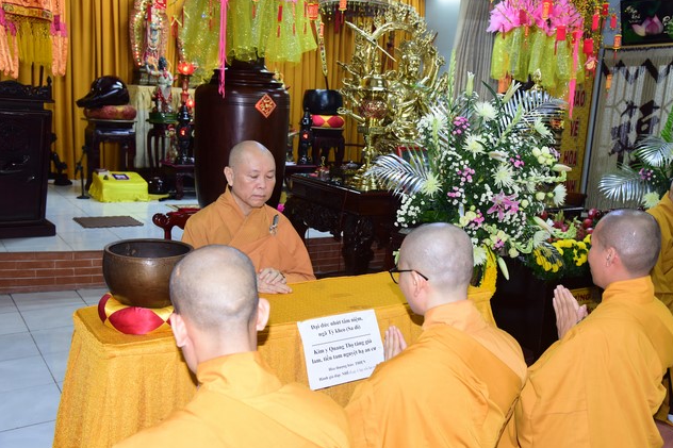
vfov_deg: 36.9
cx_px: 343
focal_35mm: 36
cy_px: 225
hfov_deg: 53.1
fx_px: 673
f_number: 5.6
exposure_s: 1/40
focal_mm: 35
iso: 1600
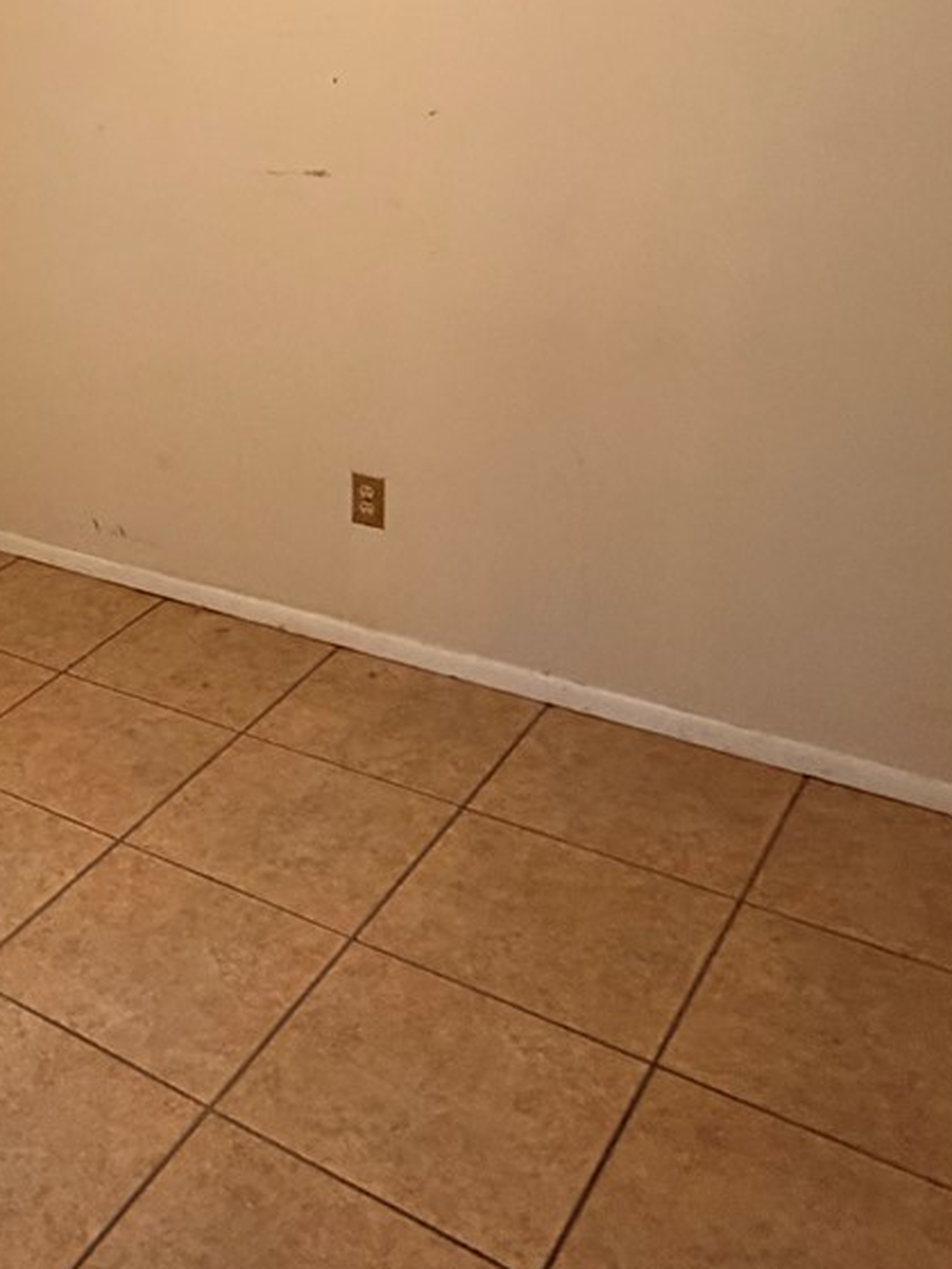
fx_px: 1467
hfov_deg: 31.2
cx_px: -141
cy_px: 378
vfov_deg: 45.7
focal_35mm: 40
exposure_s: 1/60
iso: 400
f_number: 2.2
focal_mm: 2.22
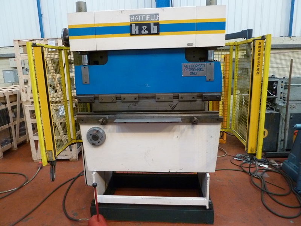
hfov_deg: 69.4
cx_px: 150
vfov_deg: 54.9
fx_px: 217
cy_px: 113
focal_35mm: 25
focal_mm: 4.1
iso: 400
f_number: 3.3
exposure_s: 1/20
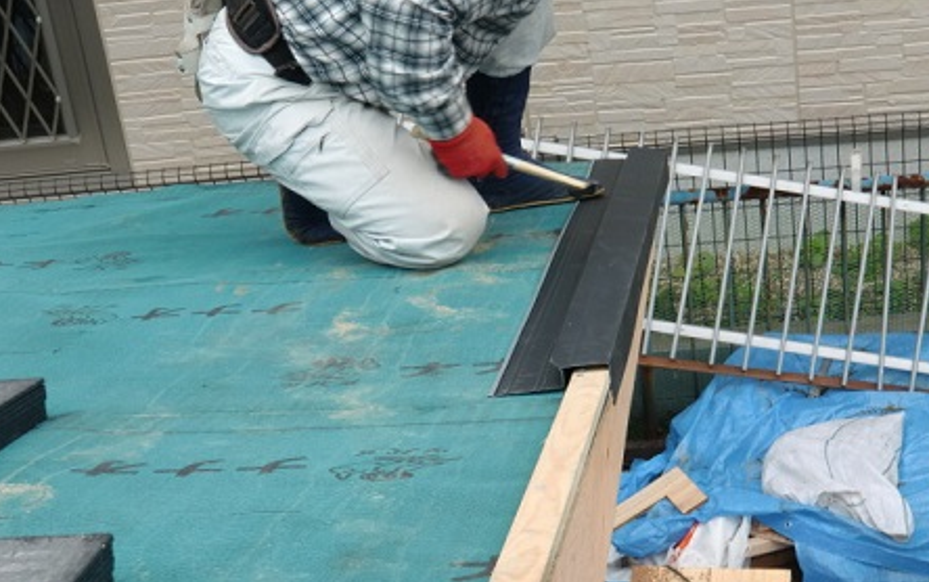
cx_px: 462
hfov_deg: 22.3
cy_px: 264
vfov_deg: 14.1
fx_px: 2356
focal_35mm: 93
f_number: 4.9
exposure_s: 1/125
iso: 64
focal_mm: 15.28
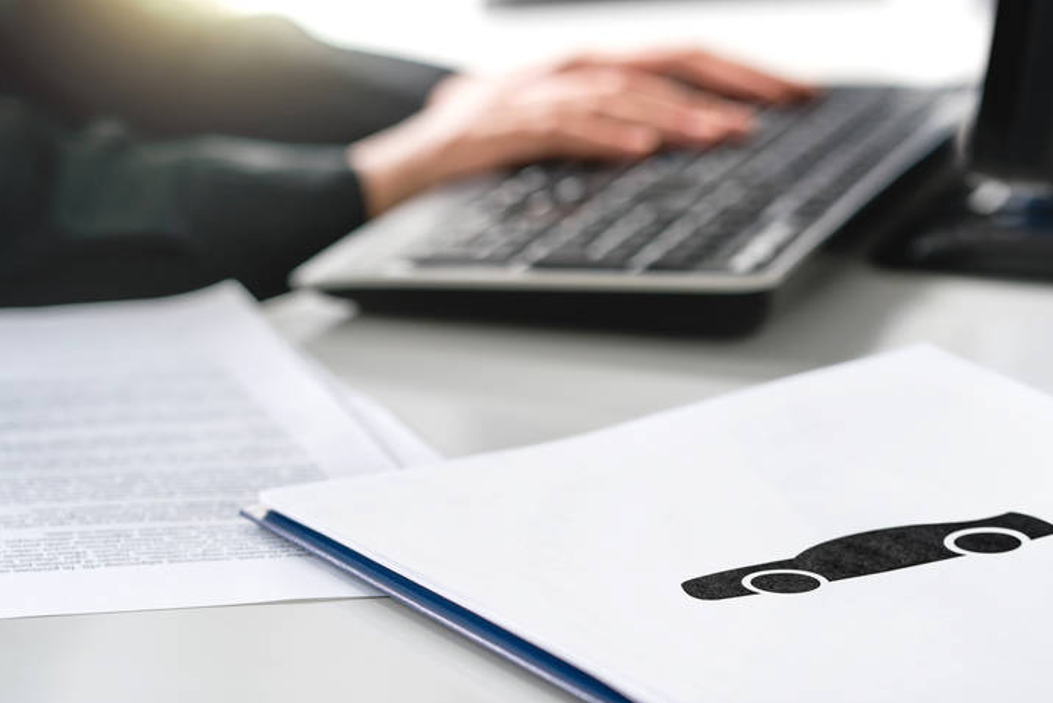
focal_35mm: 121
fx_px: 3540
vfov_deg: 11.3
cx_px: 576
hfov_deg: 16.9
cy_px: 335
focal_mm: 85
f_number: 4.5
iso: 100
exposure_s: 1/8
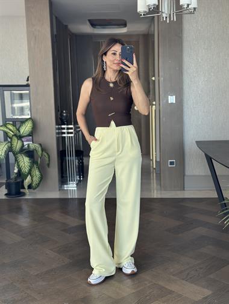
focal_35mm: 48
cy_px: 152
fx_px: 423
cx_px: 114
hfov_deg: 30.3
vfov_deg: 39.6
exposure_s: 1/121
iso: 125
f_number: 1.78
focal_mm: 6.86
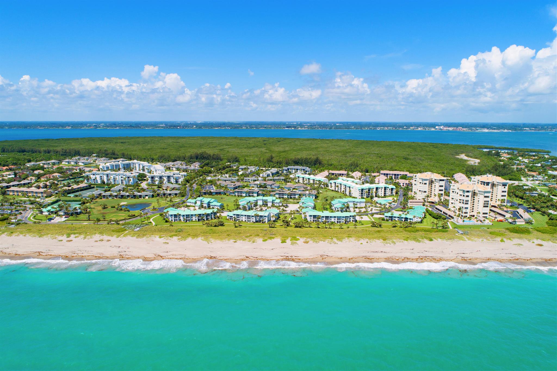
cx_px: 278
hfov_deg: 73.8
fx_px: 371
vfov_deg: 53.1
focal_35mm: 24
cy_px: 186
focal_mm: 8.8
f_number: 5.6
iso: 100
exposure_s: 1/500
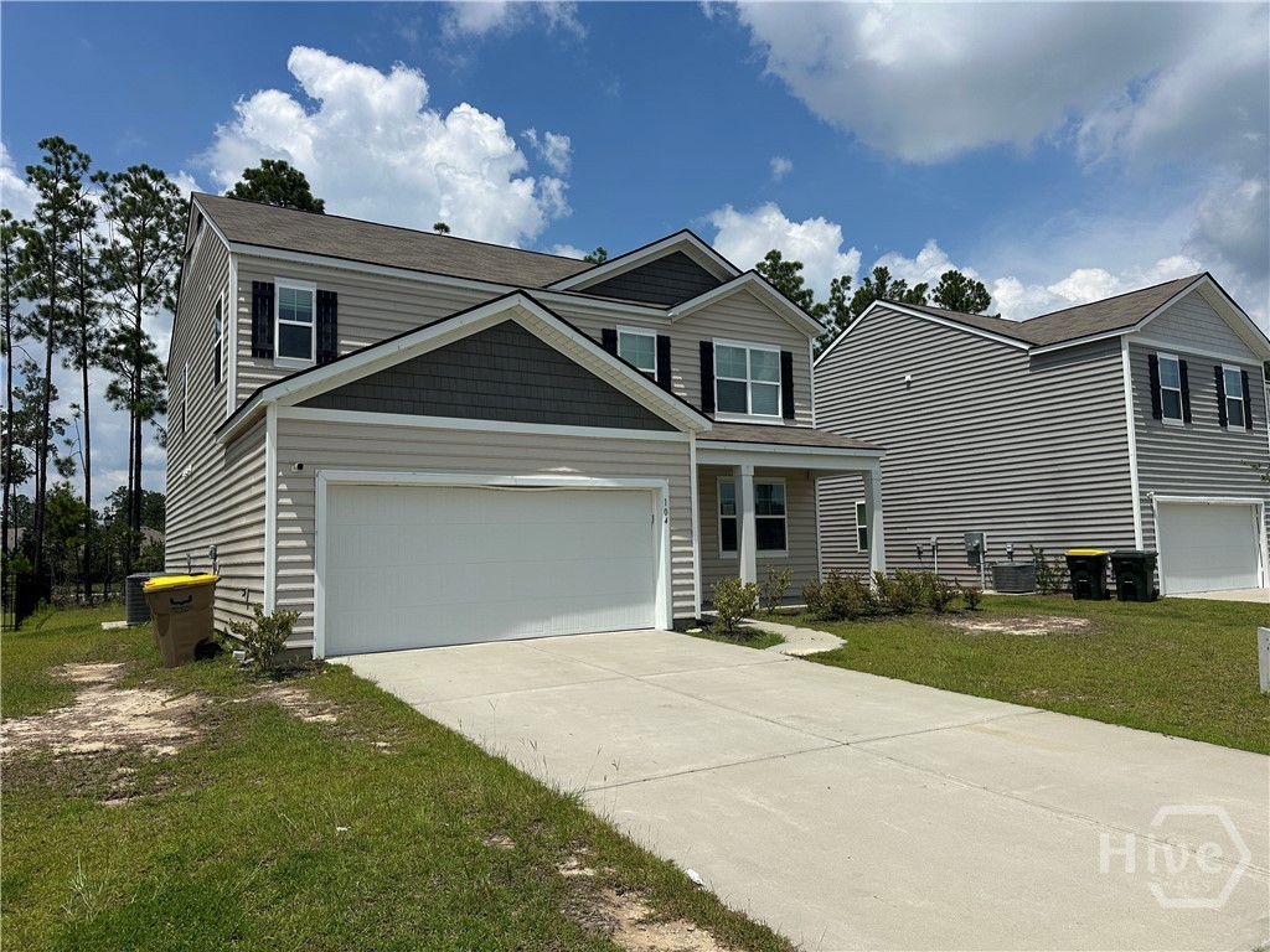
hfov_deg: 71.6
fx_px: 881
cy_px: 476
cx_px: 635
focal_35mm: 24
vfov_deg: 56.8
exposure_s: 1/10753
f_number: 1.78
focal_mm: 6.86
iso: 80
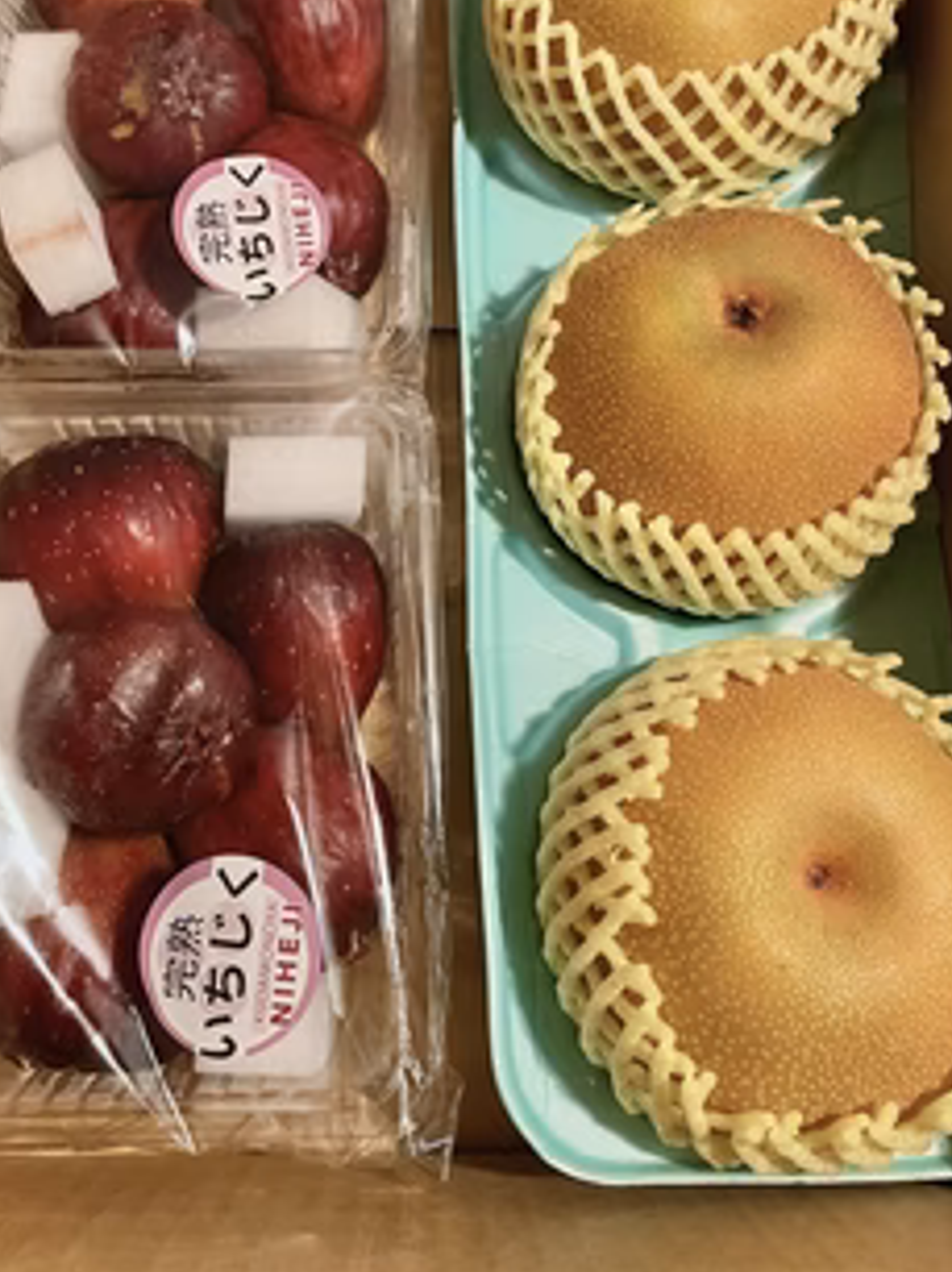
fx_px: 1248
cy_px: 491
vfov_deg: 53.5
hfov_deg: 41.7
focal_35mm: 34
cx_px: 416
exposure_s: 1/33
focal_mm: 4.2
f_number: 1.6
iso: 640
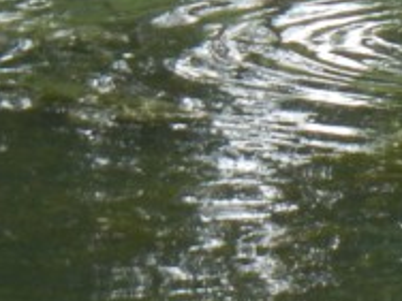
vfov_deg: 2.7
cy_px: -194
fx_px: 6457
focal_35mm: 556
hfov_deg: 3.6
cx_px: 579
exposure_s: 1/250
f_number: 4.5
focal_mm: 18.3
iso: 262
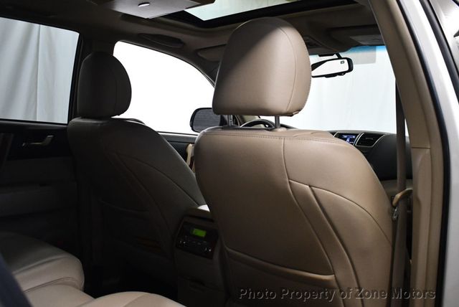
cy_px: 154
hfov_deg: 53.1
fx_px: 459
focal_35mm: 36
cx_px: 230
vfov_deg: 36.9
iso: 2000
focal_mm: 18
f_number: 3.5
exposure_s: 1/125
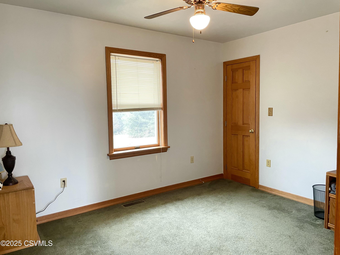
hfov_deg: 67.3
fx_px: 255
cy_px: 128
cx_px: 170
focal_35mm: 26
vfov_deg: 53.1
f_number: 1.6
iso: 160
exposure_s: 1/60
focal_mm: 4.2
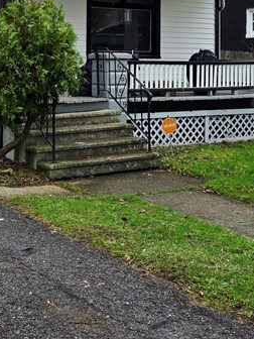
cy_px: 32
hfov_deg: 21.0
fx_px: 685
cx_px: 92
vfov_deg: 26.8
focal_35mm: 70
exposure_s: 1/455
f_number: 1.8
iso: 25
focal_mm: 5.4
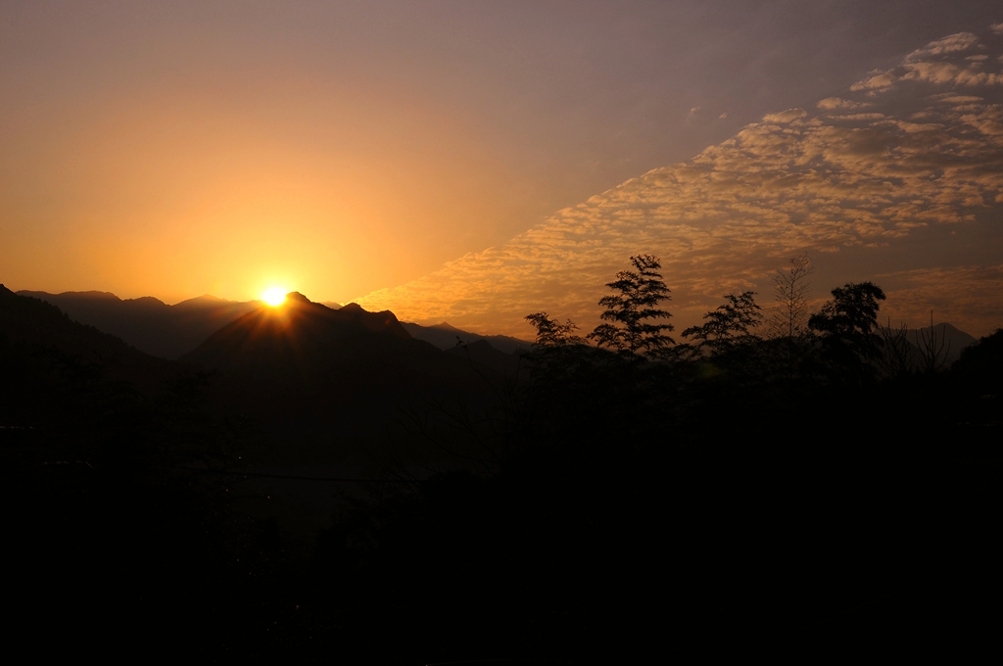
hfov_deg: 41.2
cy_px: 333
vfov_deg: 28.0
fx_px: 1336
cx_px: 502
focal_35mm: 48
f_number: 13
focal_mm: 32
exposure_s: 1/500
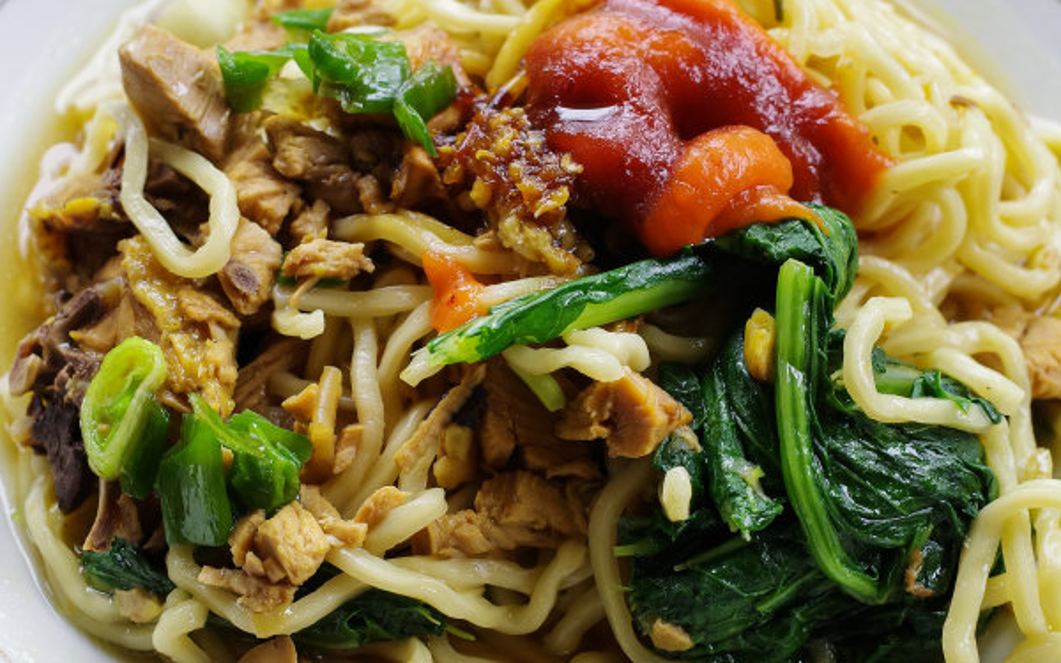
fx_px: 1504
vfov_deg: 24.9
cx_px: 523
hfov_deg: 38.9
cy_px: 316
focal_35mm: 52
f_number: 5
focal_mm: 18.3
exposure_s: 1/60
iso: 100
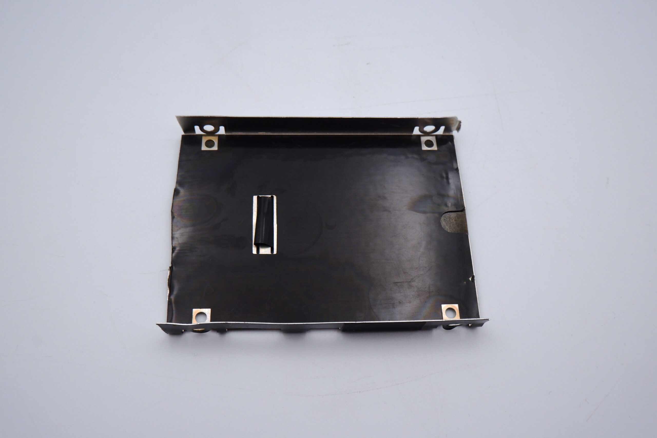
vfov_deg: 40.0
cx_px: 328
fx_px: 602
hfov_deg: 57.2
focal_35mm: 33
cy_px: 219
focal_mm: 22.1
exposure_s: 1/400
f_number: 10
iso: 800
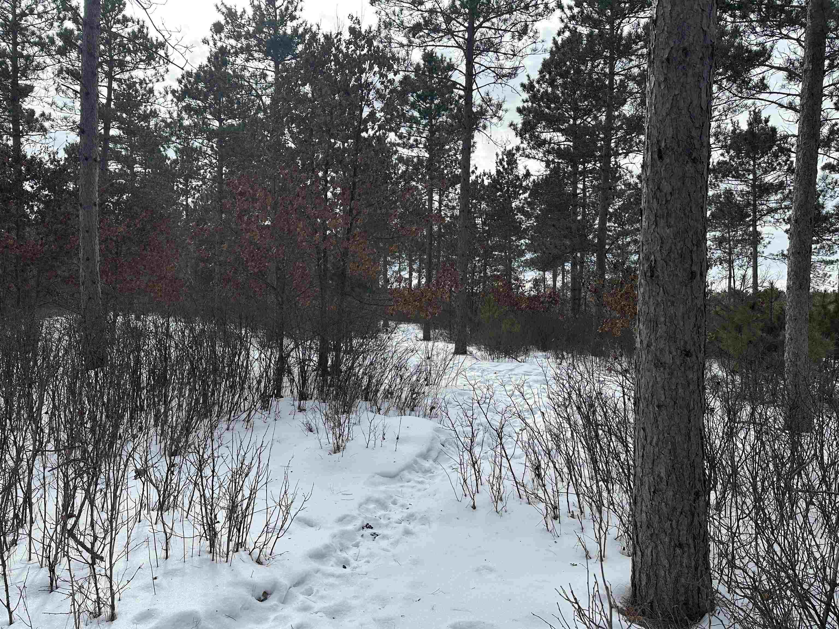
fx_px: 582
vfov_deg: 56.8
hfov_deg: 71.6
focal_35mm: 24
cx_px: 420
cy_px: 314
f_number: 1.78
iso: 80
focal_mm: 6.86
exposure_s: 1/3472
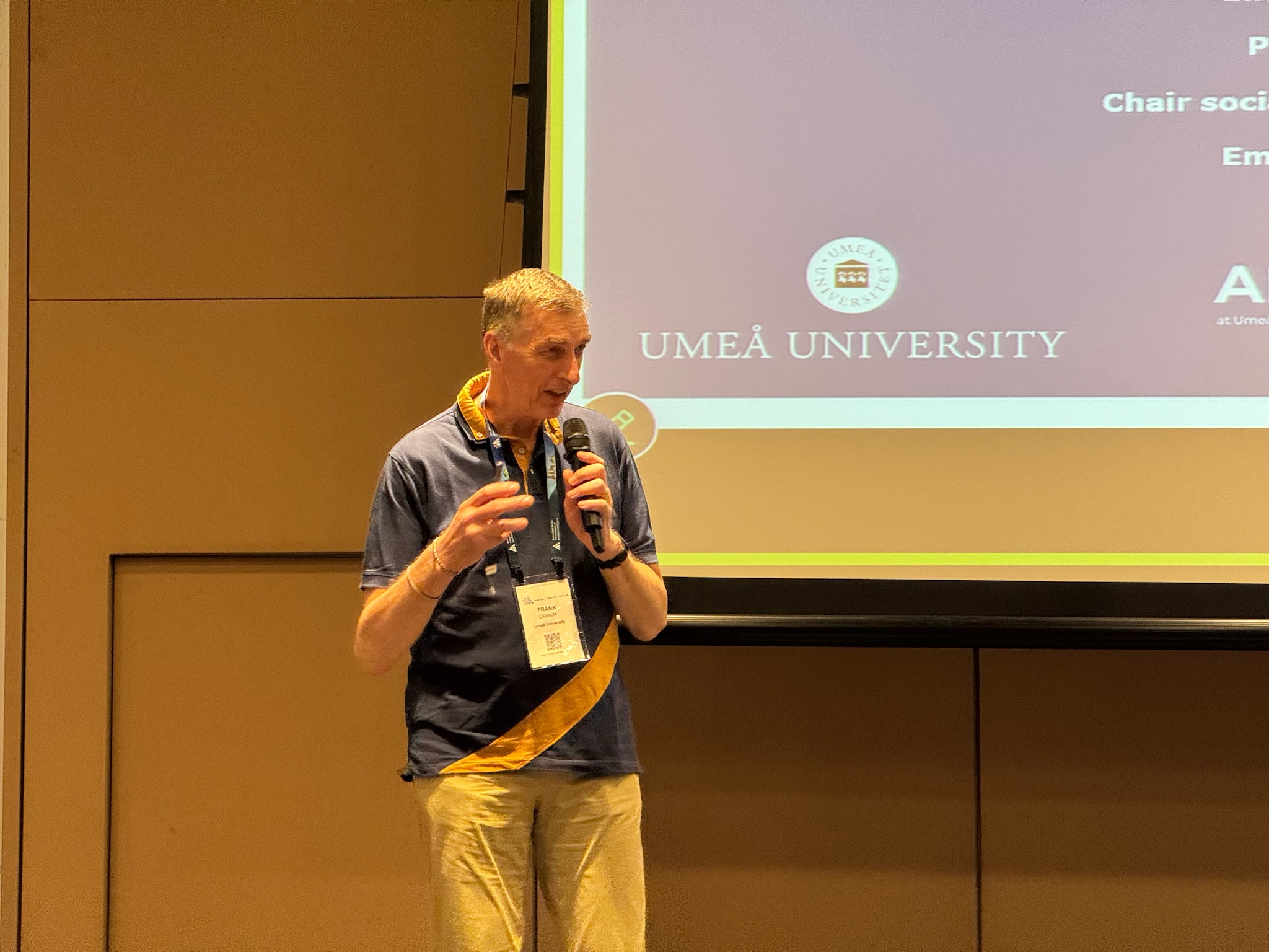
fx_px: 4399
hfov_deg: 16.4
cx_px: 634
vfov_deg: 12.3
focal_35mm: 120
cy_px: 476
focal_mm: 15.66
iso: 250
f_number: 2.8
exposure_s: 1/60
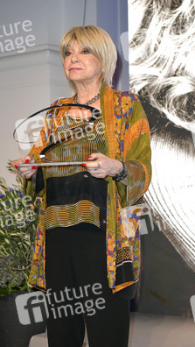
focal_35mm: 74
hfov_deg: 16.3
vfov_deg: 28.6
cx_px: 86
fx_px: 680
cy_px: 173
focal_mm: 70
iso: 1600
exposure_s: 1/250
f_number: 5.6
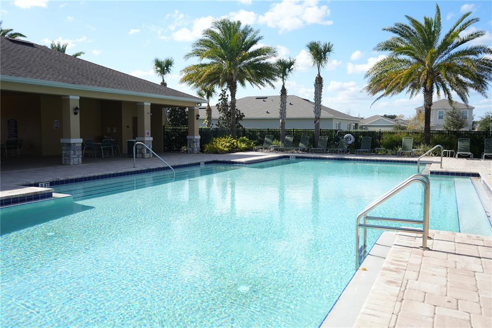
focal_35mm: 29
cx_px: 246
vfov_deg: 44.9
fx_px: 396
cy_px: 164
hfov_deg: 63.7
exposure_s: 1/500
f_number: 4.5
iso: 100
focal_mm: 29
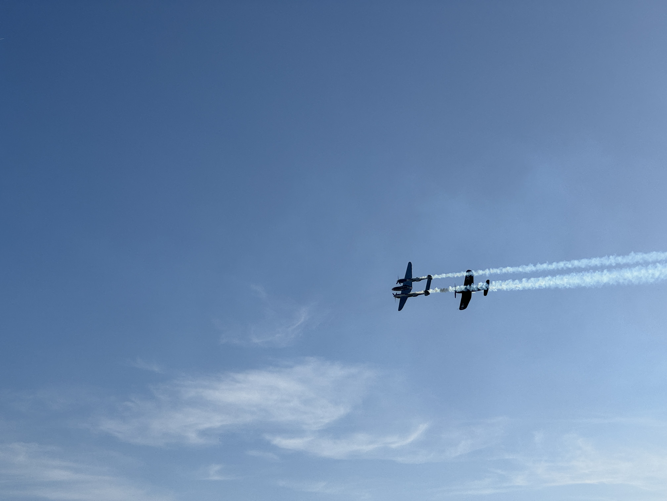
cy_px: 250
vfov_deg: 19.1
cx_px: 334
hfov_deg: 25.3
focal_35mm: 77
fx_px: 1484
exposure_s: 1/2597
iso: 32
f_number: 2.8
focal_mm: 9
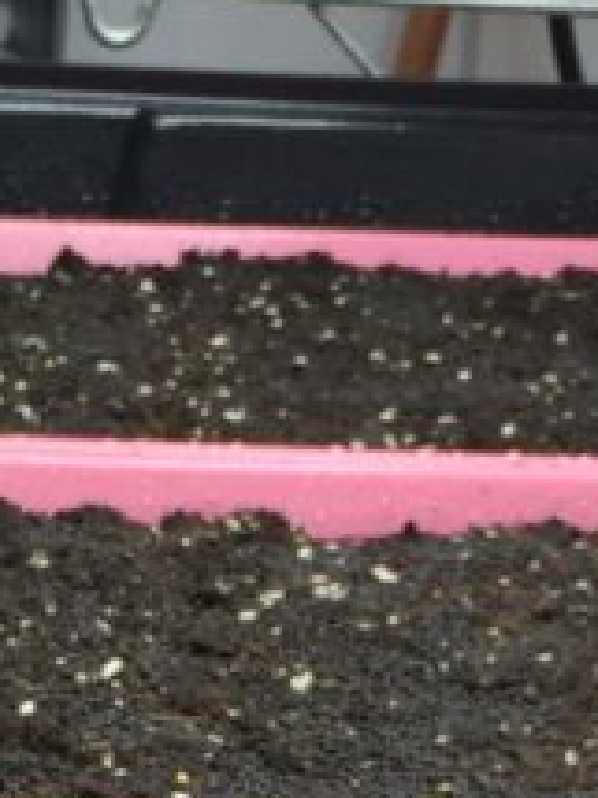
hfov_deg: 9.1
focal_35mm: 162
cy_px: 1329
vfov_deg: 11.5
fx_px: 3735
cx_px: 59
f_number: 2.2
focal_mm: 4.15
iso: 32
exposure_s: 1/208
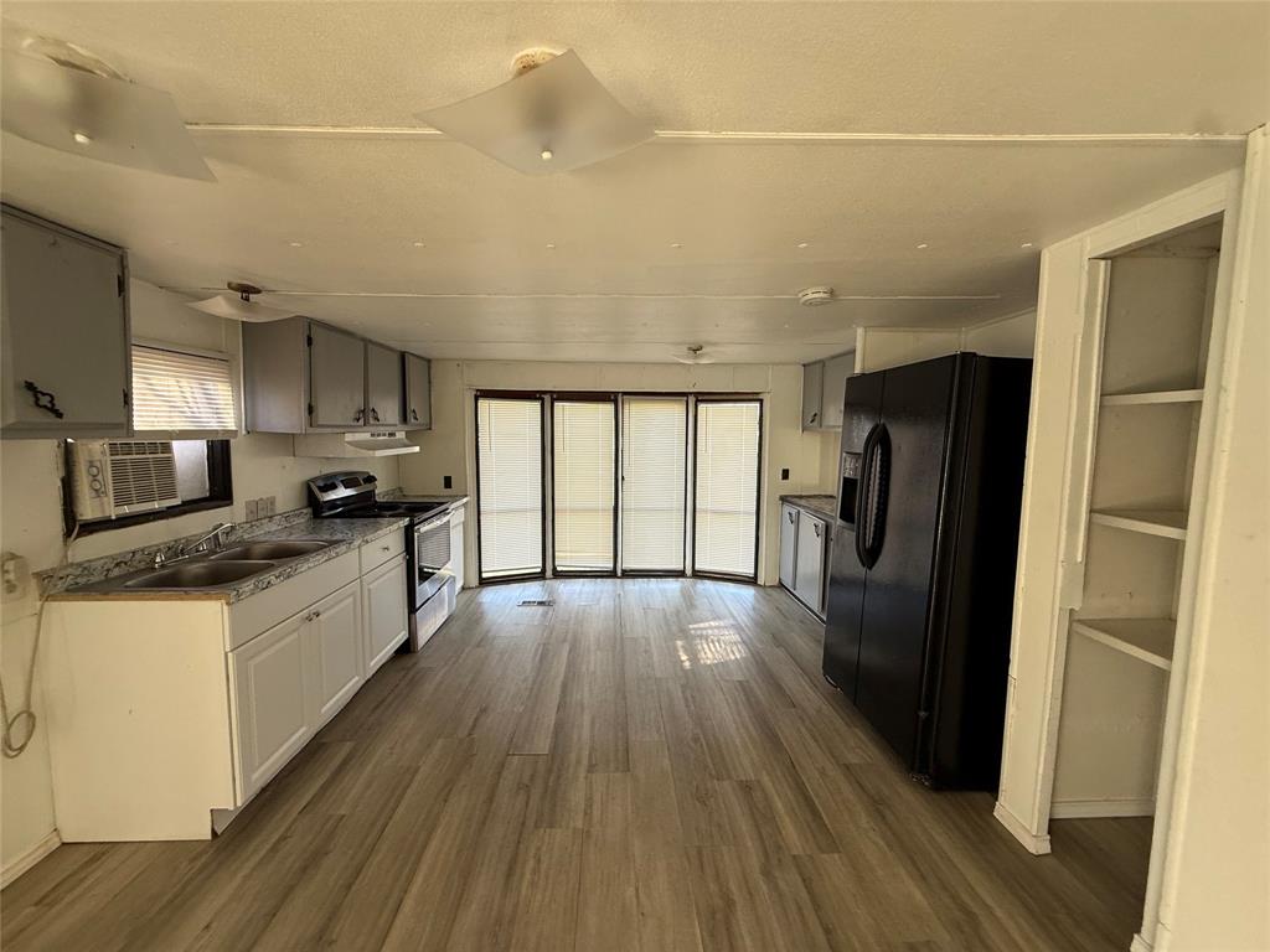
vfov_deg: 85.7
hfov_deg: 102.1
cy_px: 476
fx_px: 514
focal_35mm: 14
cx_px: 635
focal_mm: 2.22
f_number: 2.2
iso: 125
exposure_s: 1/99
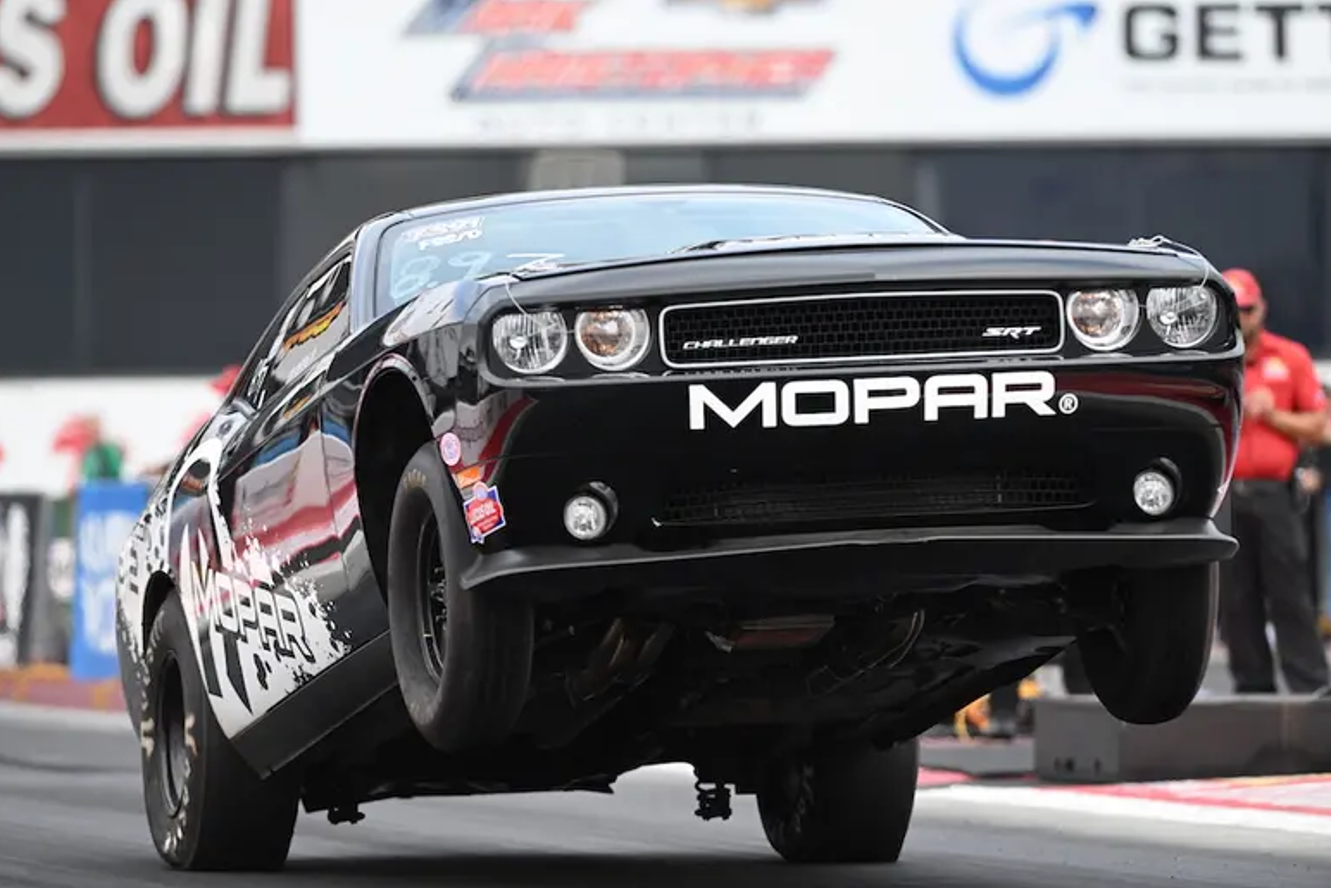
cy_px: 445
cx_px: 665
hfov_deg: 6.8
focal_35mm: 302
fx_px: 11167
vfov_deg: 4.6
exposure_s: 1/1600
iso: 400
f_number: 4.5
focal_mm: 300
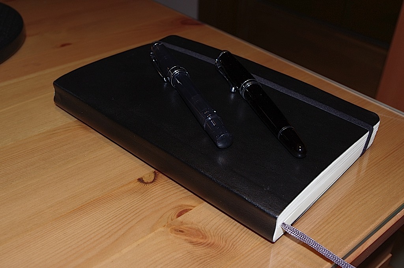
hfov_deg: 49.6
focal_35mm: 39
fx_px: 437
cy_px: 134
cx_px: 202
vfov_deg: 34.1
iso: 400
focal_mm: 26.25
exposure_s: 1/25
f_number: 7.1
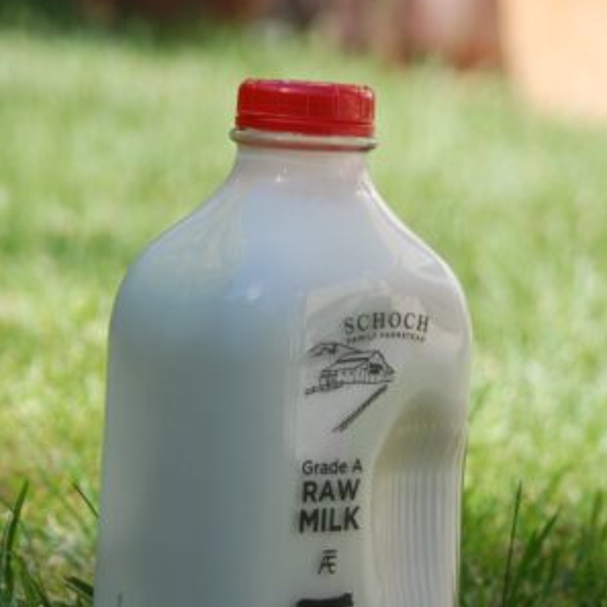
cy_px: 427
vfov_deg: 7.8
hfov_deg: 7.8
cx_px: 302
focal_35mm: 223
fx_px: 4424
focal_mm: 116
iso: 100
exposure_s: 1/160
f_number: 5.6
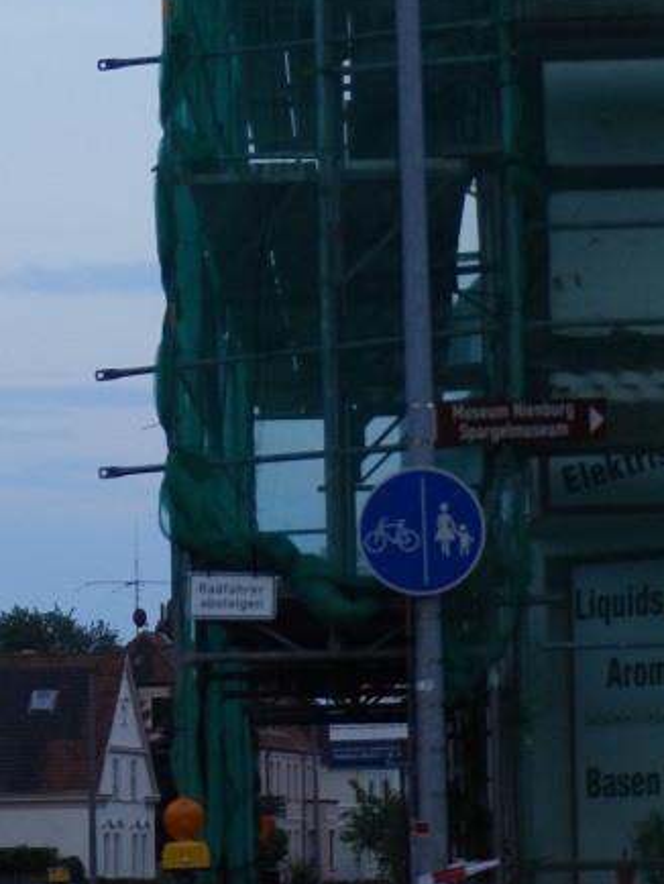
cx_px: 35
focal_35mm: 166
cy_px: 81
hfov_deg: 8.9
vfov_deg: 11.8
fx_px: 4241
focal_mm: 15.1
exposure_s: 1/50
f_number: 4.4
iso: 320
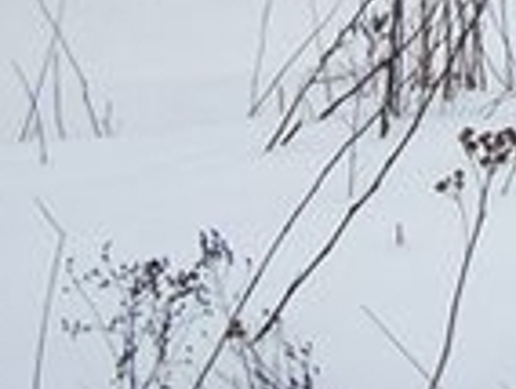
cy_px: -349
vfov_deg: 10.3
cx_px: 629
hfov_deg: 14.1
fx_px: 2016
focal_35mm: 135
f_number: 8.8
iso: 80
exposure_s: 1/100
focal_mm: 5.7
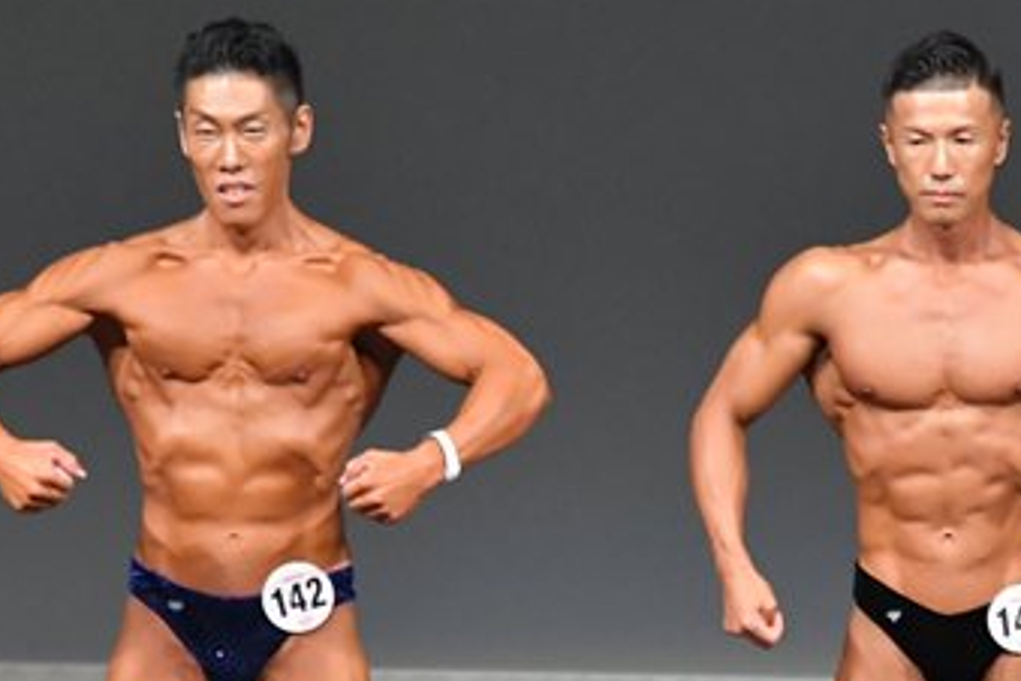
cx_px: 881
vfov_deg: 1.9
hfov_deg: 2.9
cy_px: 684
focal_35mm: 720
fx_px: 20418
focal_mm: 210
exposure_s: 1/400
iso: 5000
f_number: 5.6
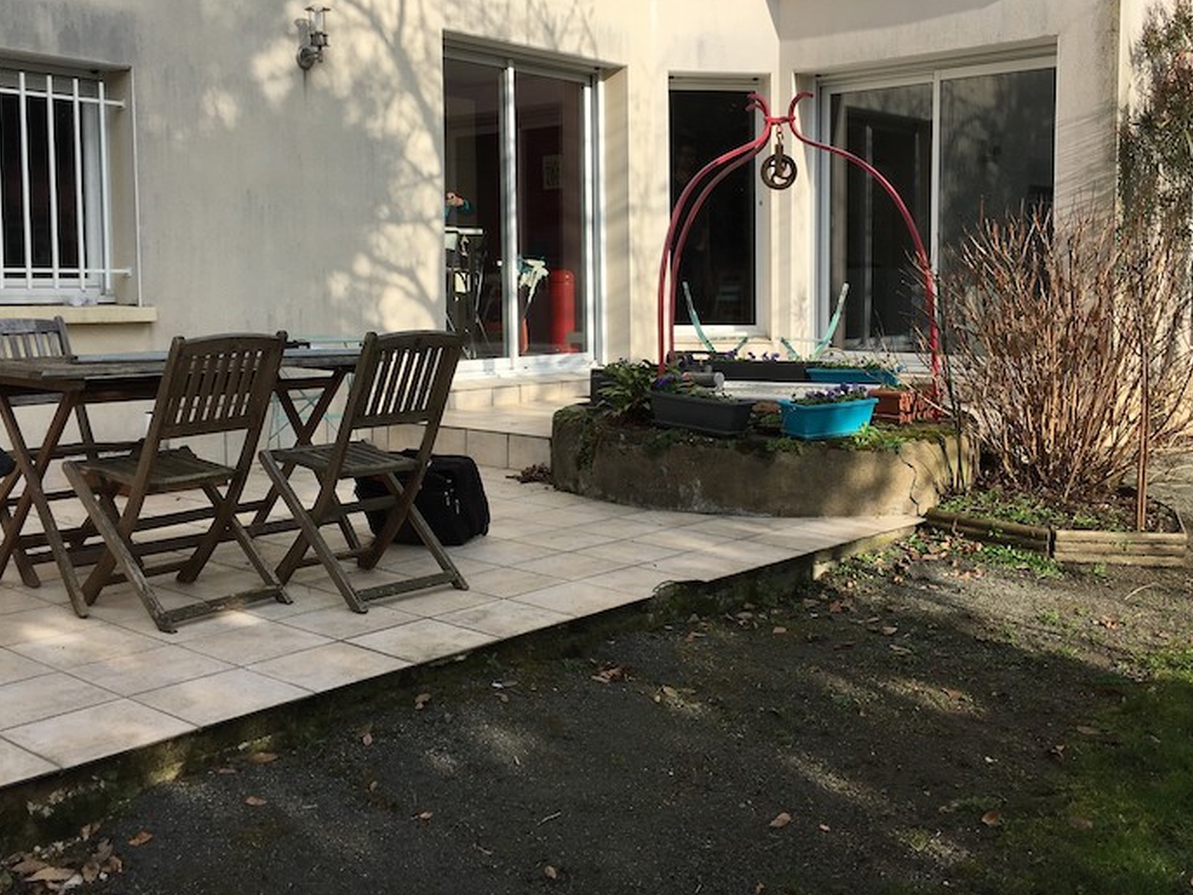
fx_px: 1309
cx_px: 610
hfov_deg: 49.0
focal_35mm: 38
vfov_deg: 37.6
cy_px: 368
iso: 25
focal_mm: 4.15
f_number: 2.2
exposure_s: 1/1832
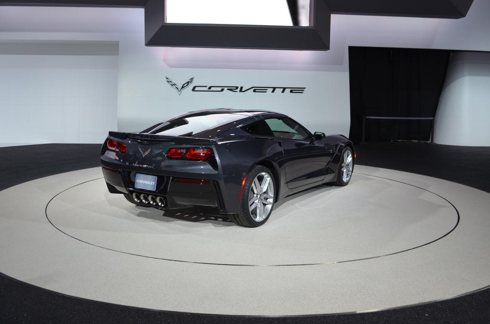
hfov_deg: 57.3
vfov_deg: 39.8
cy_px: 162
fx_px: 448
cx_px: 245
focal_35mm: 33
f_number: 4
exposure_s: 1/200
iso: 500
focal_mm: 22
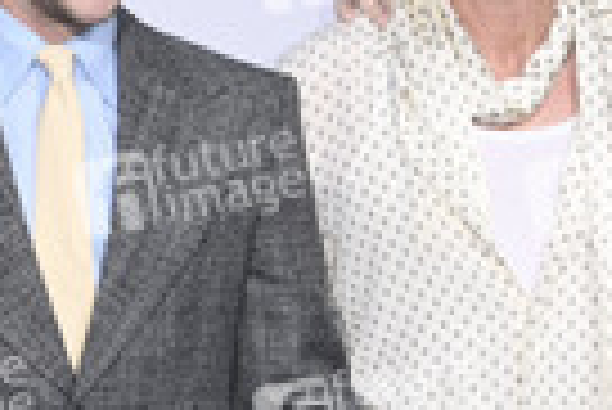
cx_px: 250
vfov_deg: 4.0
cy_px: 297
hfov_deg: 5.9
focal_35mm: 347
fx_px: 5905
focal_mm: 105
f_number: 5.6
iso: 400
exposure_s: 1/200
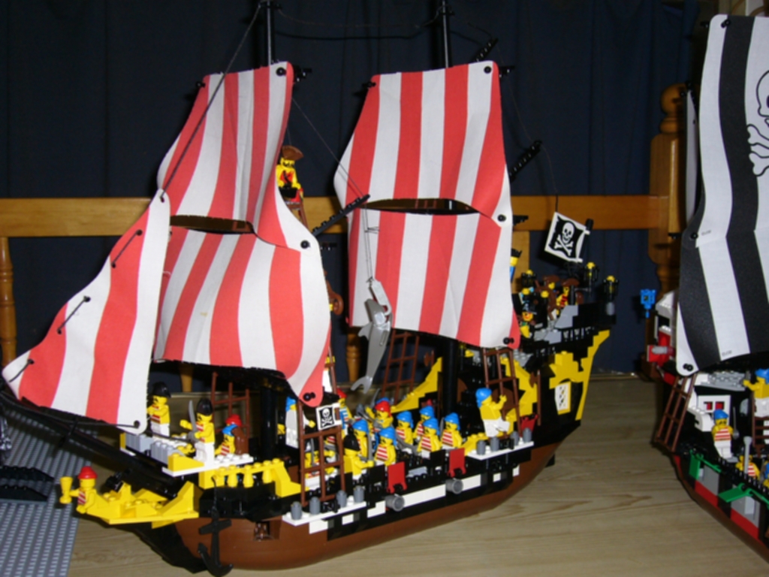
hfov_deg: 42.1
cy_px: 288
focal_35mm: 45
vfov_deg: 32.2
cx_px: 384
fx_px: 1000
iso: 100
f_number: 3.2
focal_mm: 7.5
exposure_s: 1/60
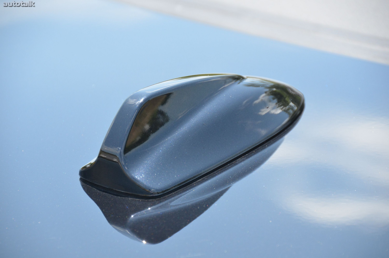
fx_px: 3235
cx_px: 194
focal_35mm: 300
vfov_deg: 4.6
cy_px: 129
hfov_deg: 6.9
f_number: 5.6
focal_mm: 200
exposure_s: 1/800
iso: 800
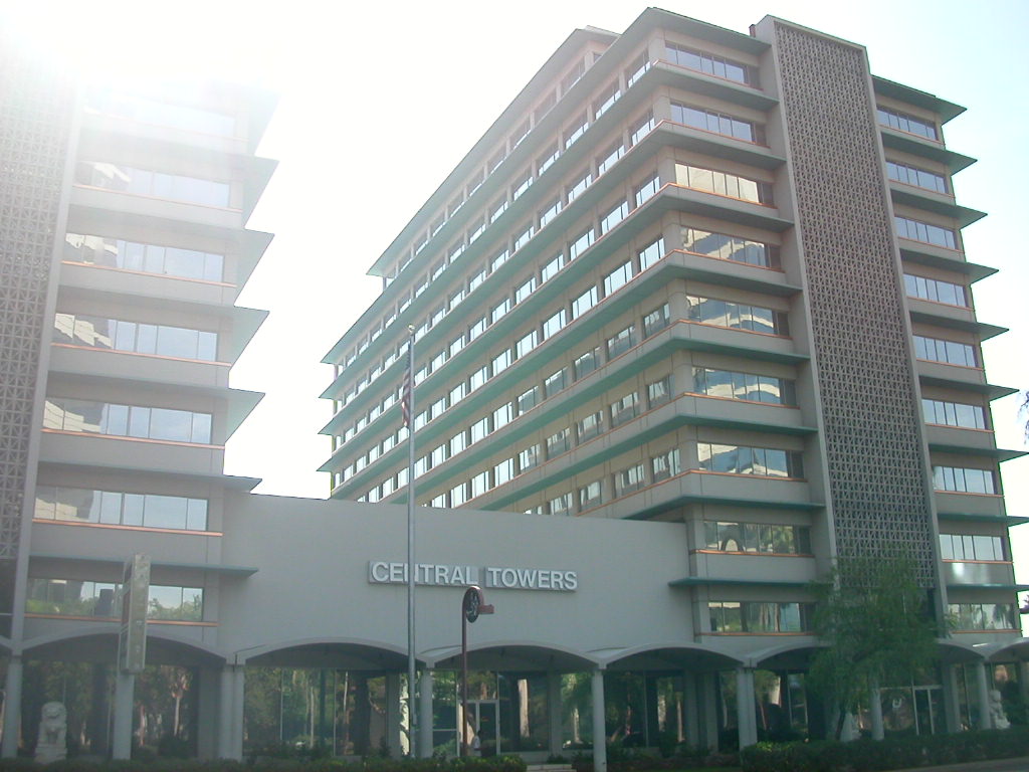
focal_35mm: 37
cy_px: 386
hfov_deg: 50.1
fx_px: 1100
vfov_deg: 38.7
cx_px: 514
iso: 100
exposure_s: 1/1106
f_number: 2.7
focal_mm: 5.6
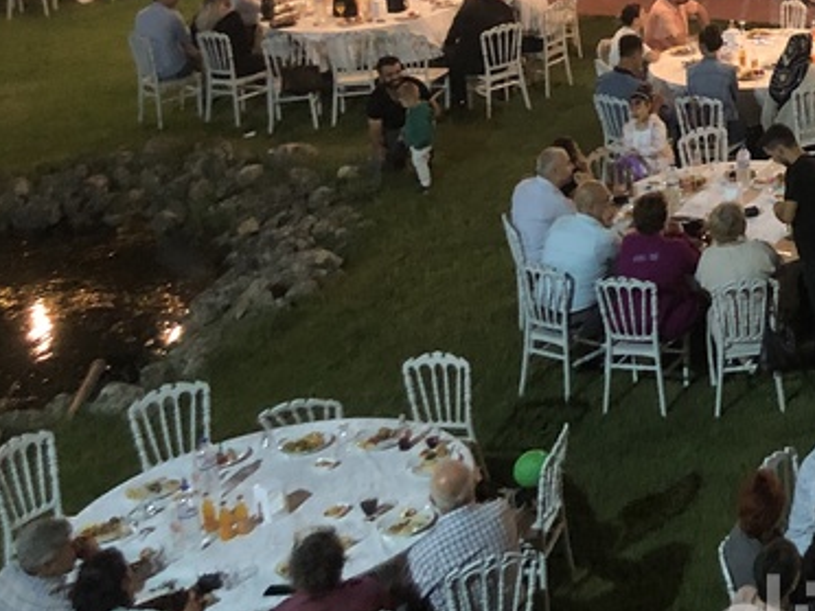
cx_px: 1045
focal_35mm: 77
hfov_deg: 22.7
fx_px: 1813
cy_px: -103
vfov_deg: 18.3
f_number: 1.8
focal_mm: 3.99
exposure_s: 1/10
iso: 100
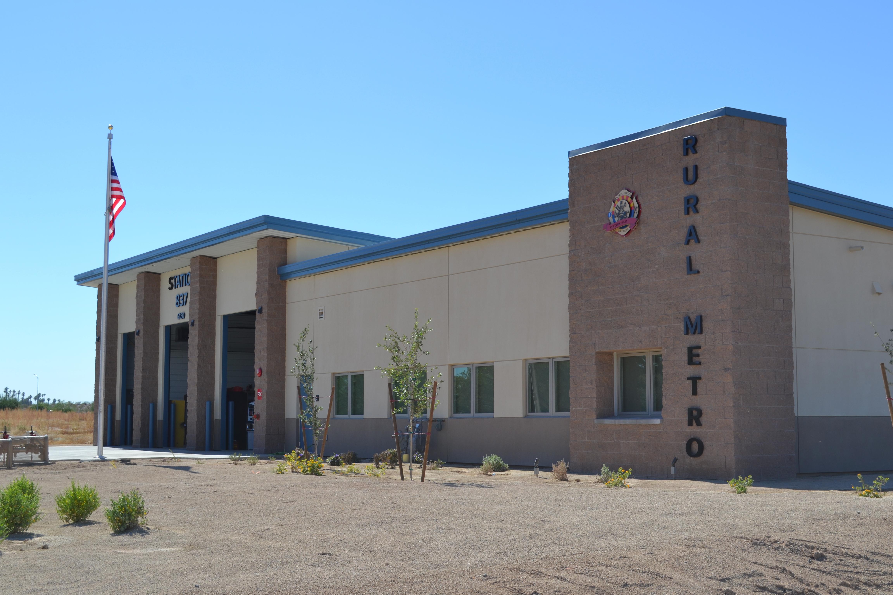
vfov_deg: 26.5
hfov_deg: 38.9
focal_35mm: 51
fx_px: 1265
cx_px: 446
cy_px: 298
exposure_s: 1/250
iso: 100
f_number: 8
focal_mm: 34
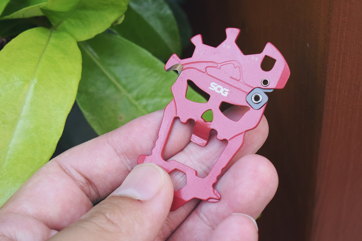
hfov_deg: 24.6
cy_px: 120
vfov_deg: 16.6
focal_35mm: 82
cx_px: 181
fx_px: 829
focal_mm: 55
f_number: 10
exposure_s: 1/400
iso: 3200
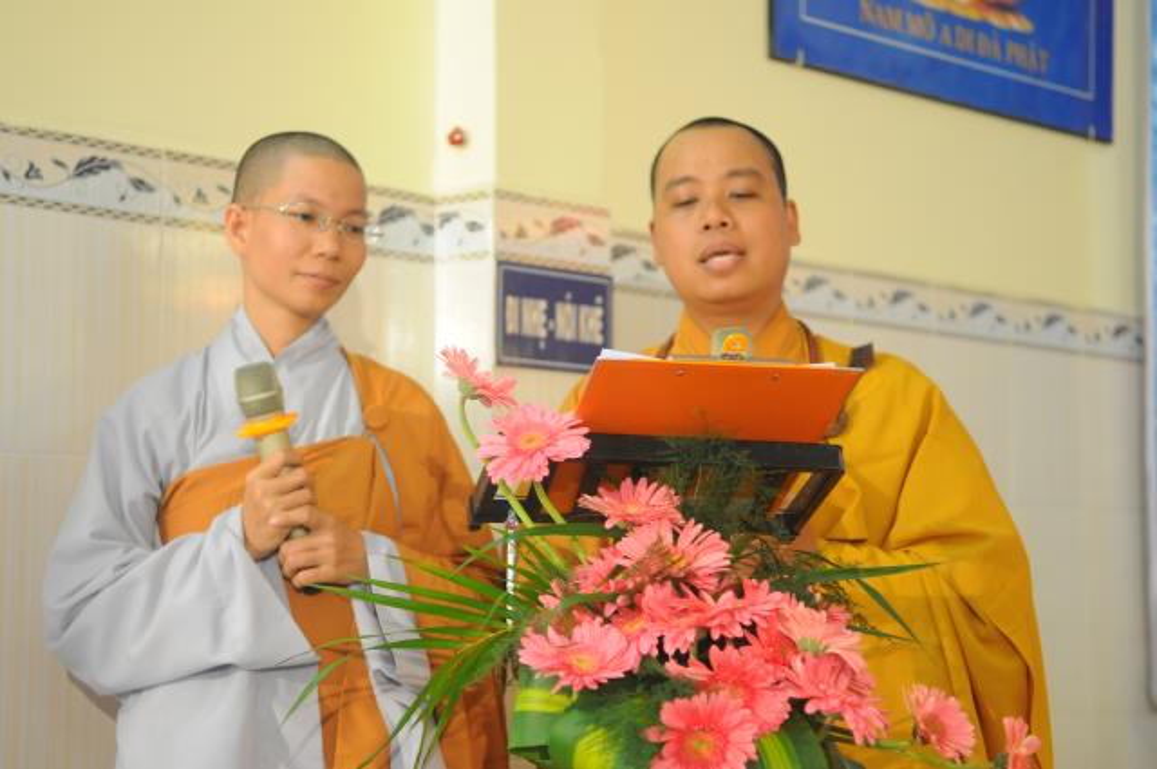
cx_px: 578
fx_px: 2311
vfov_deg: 18.9
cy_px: 384
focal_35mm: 72
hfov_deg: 28.1
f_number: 2.8
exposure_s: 1/50
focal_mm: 48
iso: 800
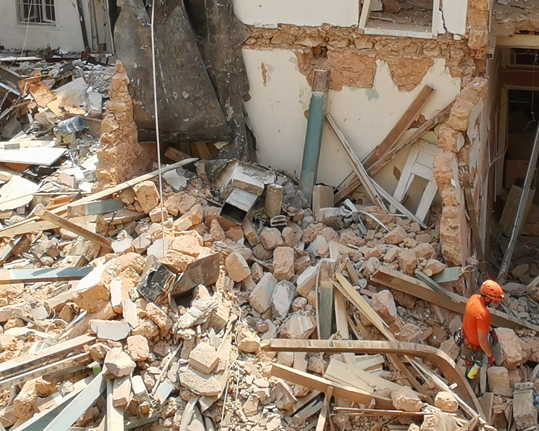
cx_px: 324
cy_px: 57
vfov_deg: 19.8
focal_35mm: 76
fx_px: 1212
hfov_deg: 25.0
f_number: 2.2
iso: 50
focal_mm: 2.35
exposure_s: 1/525
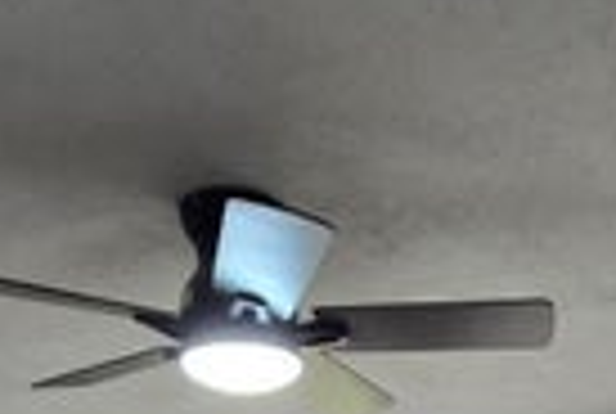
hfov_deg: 31.5
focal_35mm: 63
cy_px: 1202
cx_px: 427
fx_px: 1080
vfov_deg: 11.9
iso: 125
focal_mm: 2.2
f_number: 2.2
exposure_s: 1/60
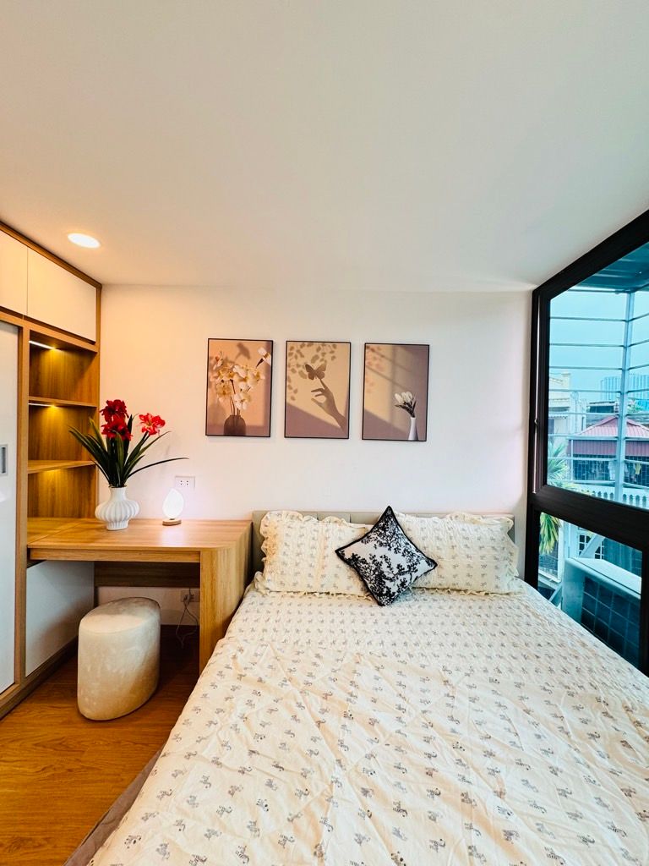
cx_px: 324
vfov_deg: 102.1
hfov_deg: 85.7
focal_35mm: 14
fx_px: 350
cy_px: 433
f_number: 2.2
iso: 160
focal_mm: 2.22
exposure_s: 1/99
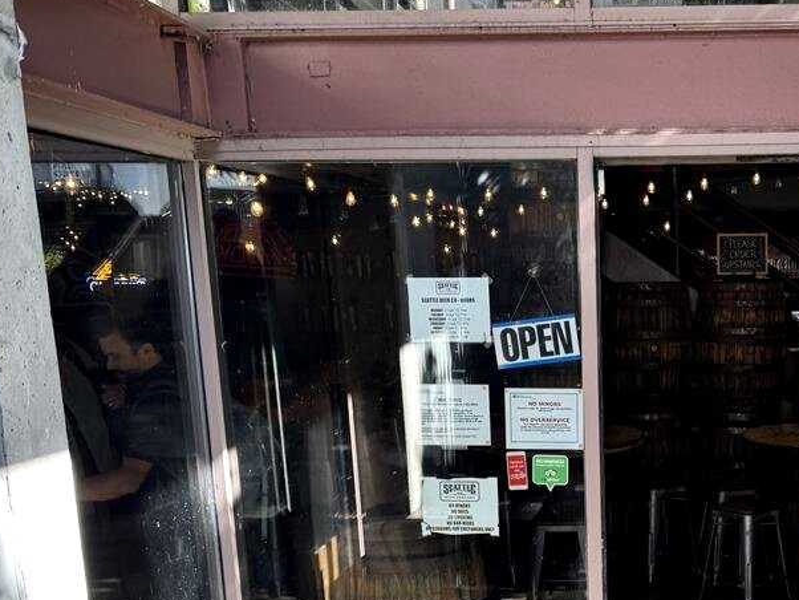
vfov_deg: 27.4
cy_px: 555
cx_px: 649
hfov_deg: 36.1
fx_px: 1178
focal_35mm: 51
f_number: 1.8
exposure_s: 1/120
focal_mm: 6.8
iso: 64
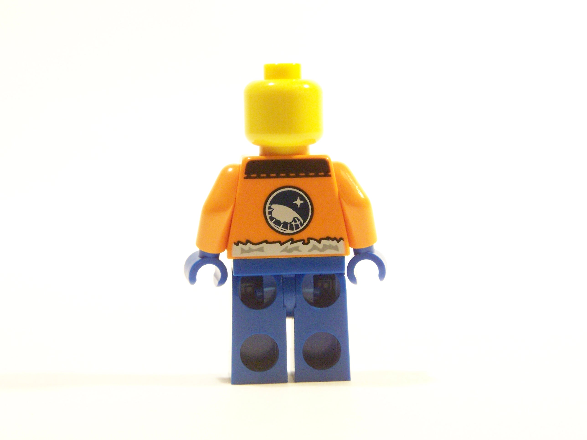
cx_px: 294
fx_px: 1594
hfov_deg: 20.9
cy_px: 220
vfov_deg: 15.7
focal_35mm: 94
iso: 400
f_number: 3.6
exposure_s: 1/30
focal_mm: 15.6
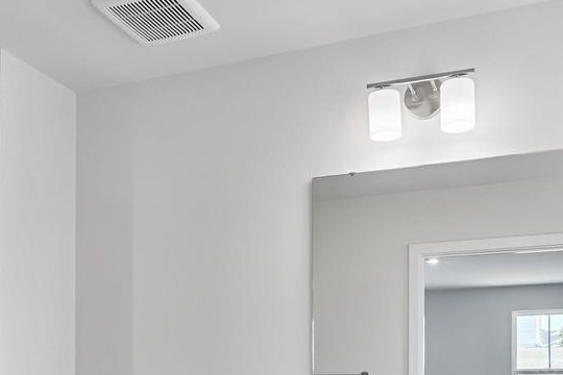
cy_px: 414
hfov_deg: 48.4
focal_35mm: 40
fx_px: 626
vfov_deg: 30.0
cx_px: 296
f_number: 9
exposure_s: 1/4
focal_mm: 10
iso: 200
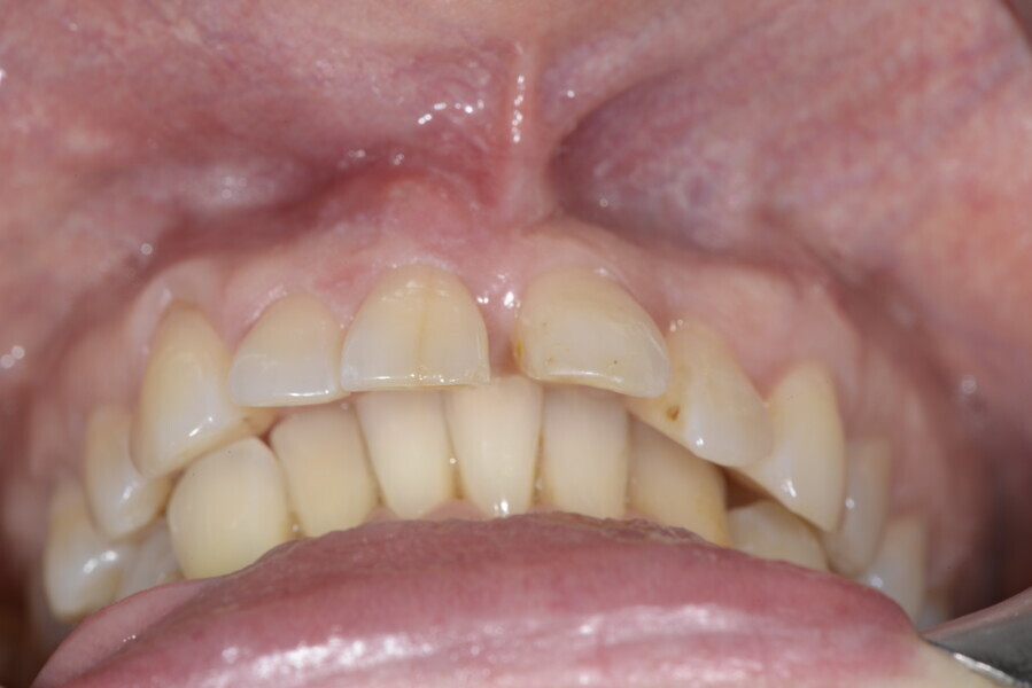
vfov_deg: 13.1
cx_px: 516
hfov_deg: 19.5
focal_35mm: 105
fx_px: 3011
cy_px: 344
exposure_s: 1/60
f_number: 29
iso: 200
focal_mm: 105
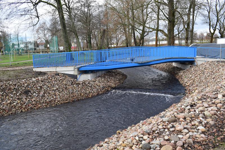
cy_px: 75
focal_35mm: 33
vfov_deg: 40.0
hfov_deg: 57.2
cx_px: 112
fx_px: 206
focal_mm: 22
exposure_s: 1/200
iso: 400
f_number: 7.1
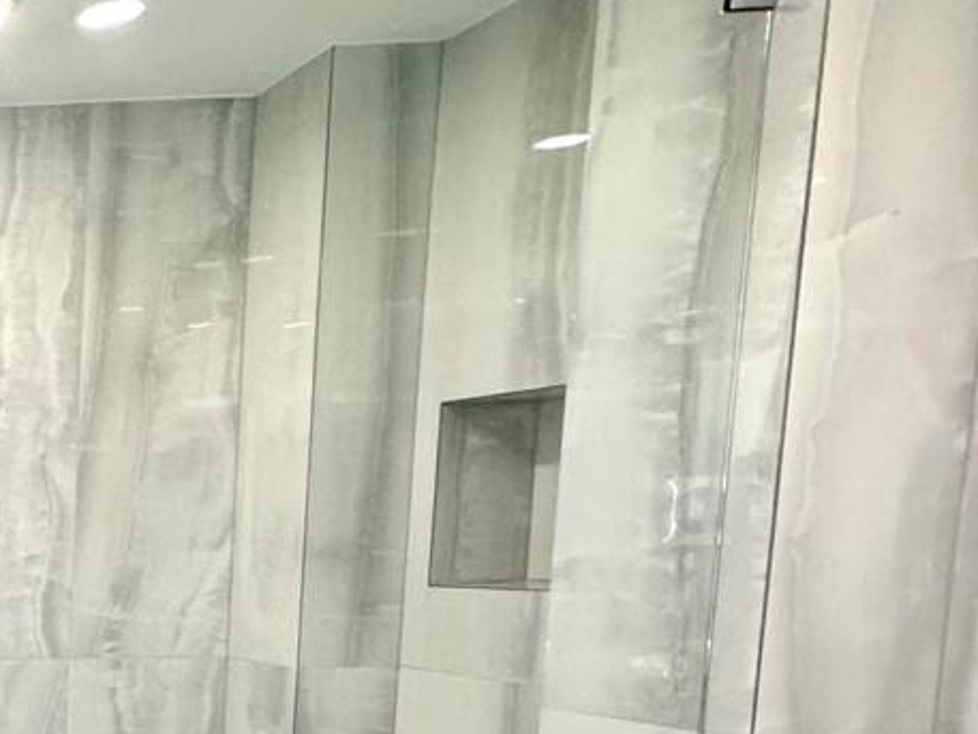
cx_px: -589
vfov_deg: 28.0
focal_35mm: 49
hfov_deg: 25.5
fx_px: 1385
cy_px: 721
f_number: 2.2
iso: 250
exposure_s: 1/120
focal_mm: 2.22
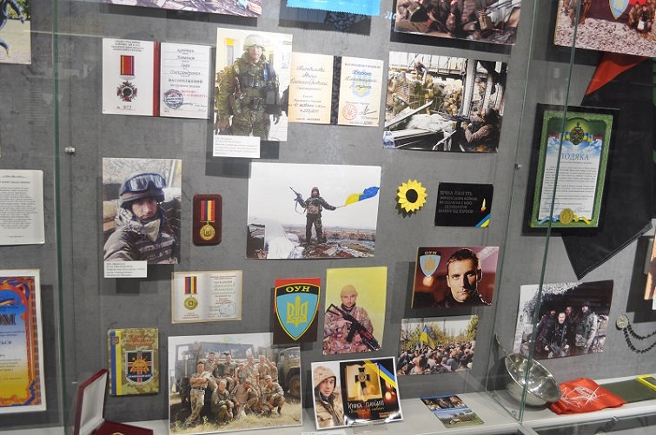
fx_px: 600
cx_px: 328
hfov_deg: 57.3
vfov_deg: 39.9
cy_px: 218
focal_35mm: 33
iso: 400
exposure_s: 1/80
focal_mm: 22
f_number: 4.5
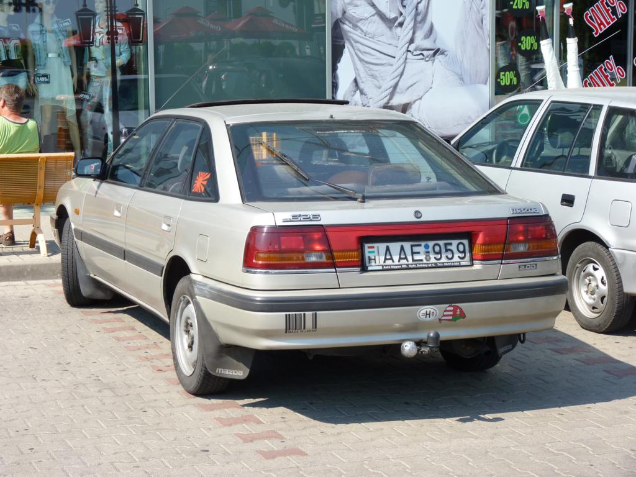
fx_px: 1598
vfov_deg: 17.0
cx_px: 318
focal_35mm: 87
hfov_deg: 22.5
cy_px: 238
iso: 100
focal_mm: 15.5
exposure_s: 1/500
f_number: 3.4
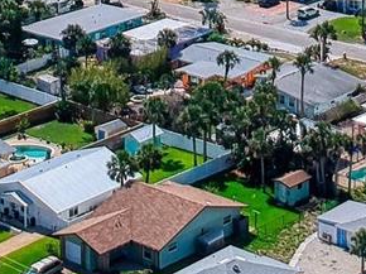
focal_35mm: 138
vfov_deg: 10.3
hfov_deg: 14.2
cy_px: -152
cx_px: 284
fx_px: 1458
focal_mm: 4.49
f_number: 2.6
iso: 104
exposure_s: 1/4000
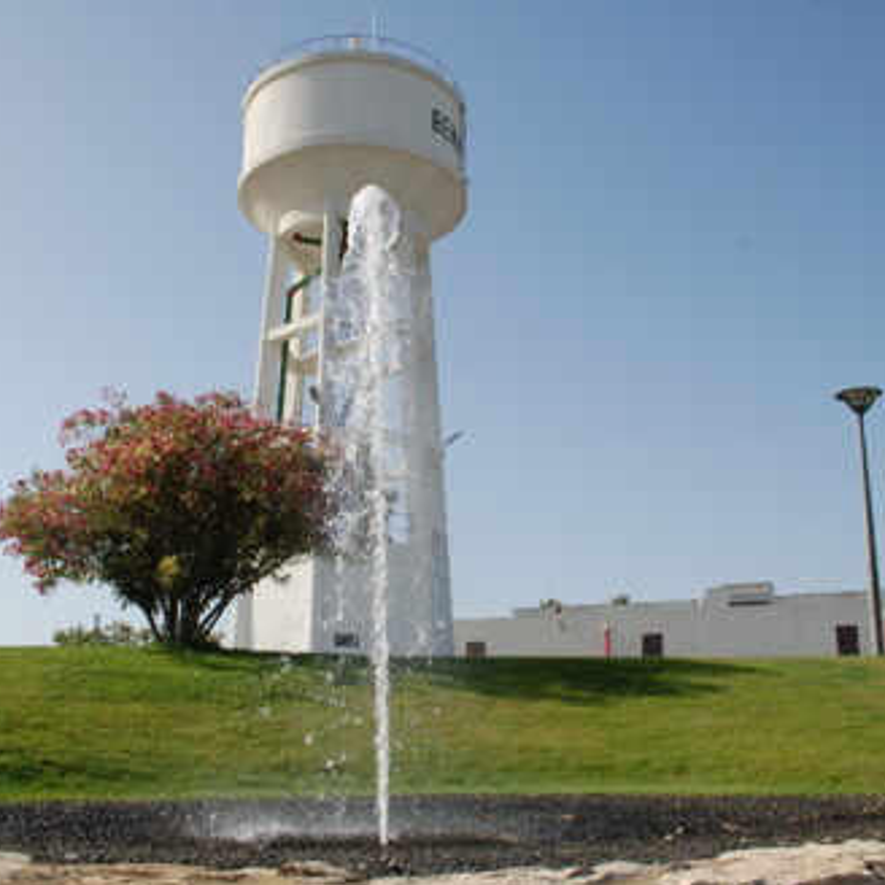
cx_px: 437
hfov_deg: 47.2
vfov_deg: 47.2
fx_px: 1012
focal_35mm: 35
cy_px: 444
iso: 200
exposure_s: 1/320
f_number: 9
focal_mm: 18
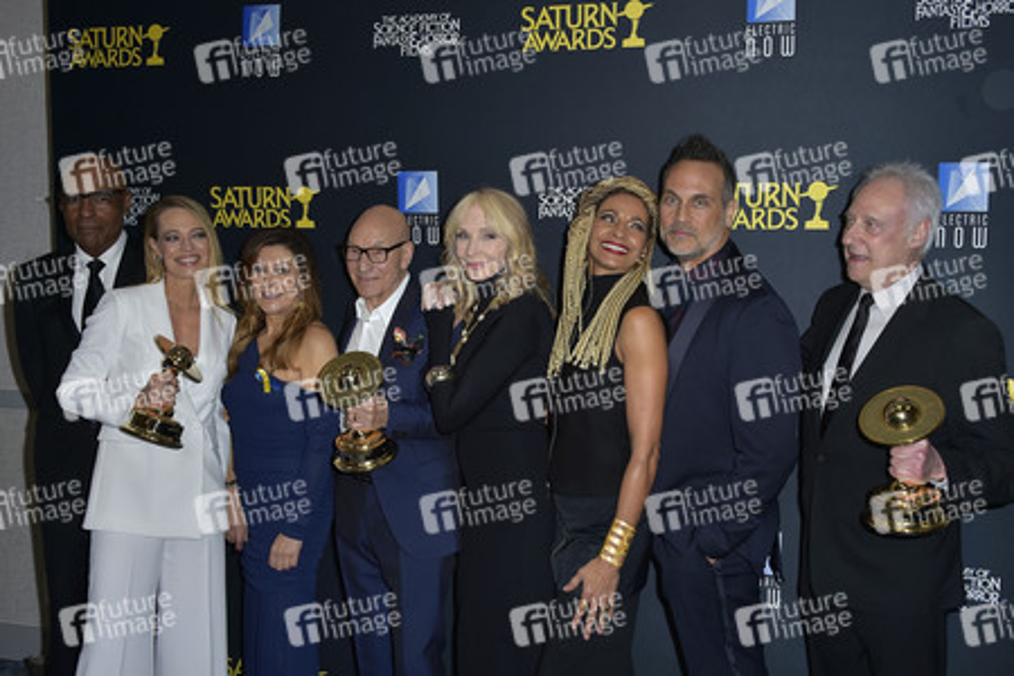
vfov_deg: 41.1
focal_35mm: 32
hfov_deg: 58.7
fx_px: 901
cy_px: 338
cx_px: 507
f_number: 6.3
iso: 320
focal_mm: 32
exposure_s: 1/250
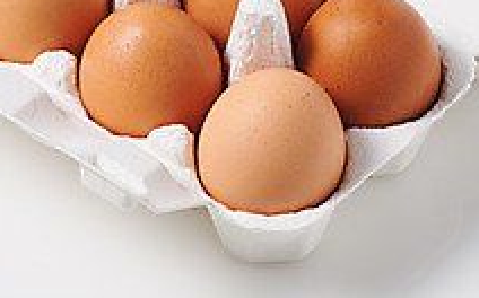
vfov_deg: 4.3
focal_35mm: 303
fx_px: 3951
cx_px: 148
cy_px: -90
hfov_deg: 6.9
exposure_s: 1/125
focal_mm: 105
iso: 100
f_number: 20
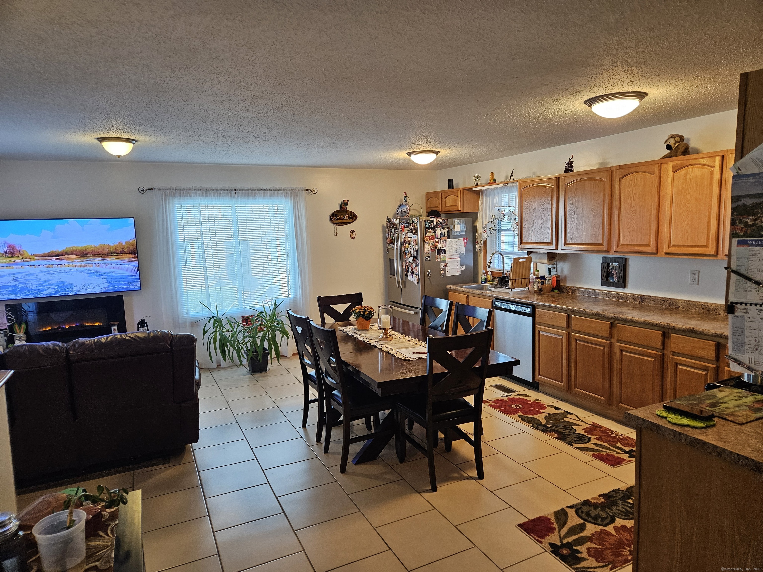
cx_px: 382
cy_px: 286
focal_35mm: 23
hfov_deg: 73.9
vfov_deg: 58.9
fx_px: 507
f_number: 1.8
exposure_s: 1/120
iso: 320
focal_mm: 5.4
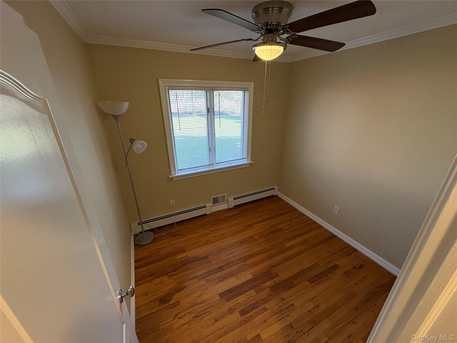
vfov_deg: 85.7
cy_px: 172
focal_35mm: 14
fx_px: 185
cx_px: 228
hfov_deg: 102.1
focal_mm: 2.22
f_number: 2.2
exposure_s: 1/120
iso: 250
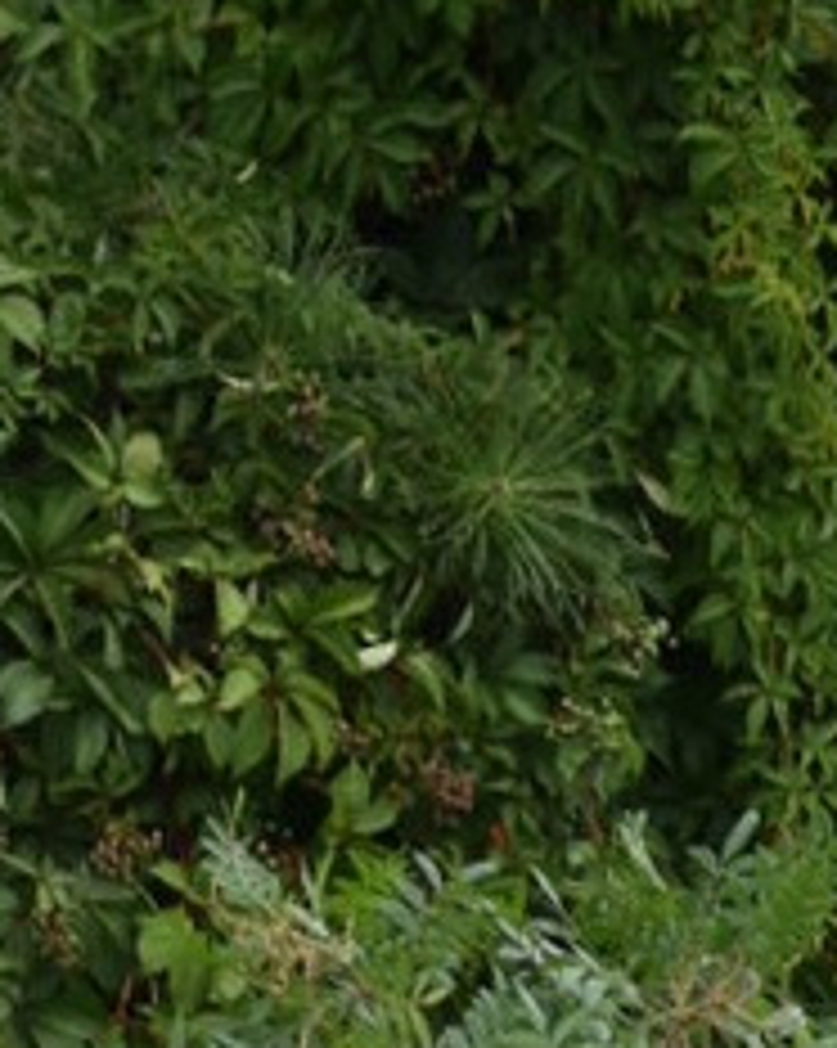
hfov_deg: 0.9
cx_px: -61
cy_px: 477
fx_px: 52554
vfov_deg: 1.1
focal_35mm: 1695
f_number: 5.6
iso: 100
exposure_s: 1/50
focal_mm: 200
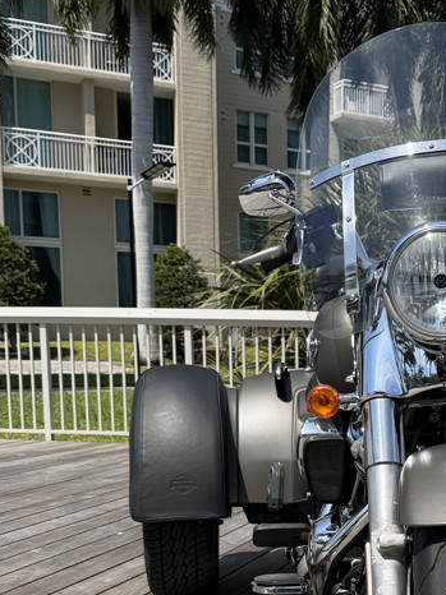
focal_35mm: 55
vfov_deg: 33.8
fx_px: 946
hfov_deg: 25.5
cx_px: 422
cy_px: 490
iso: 80
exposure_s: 1/5319
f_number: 1.78
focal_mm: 6.76
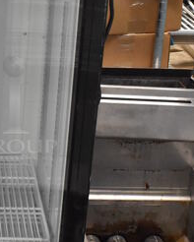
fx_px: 674
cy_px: 106
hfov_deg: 15.7
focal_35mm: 94
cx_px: -43
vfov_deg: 20.4
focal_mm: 18
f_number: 3.5
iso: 2800
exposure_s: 1/125
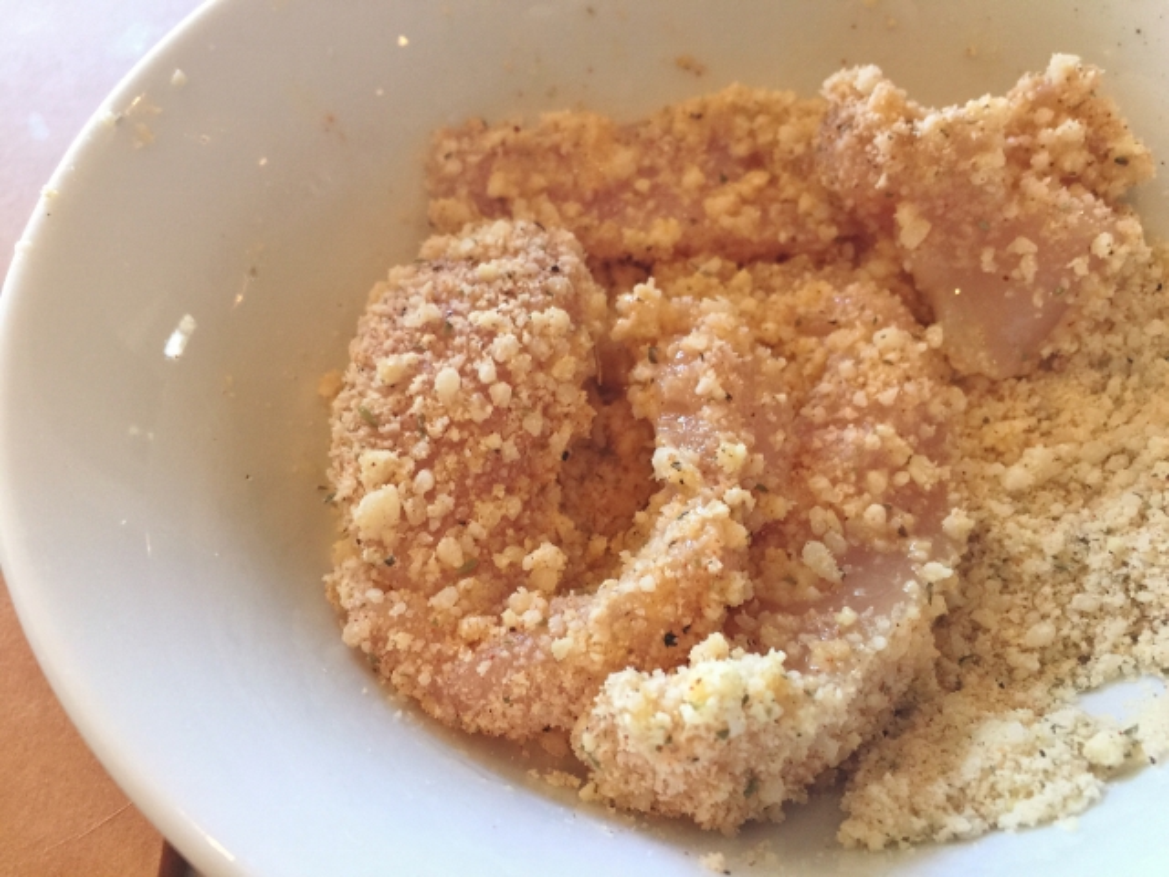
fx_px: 979
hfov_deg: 61.7
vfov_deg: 48.2
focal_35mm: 29
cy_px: 438
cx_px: 584
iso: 40
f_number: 2.2
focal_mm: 4.15
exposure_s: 1/30
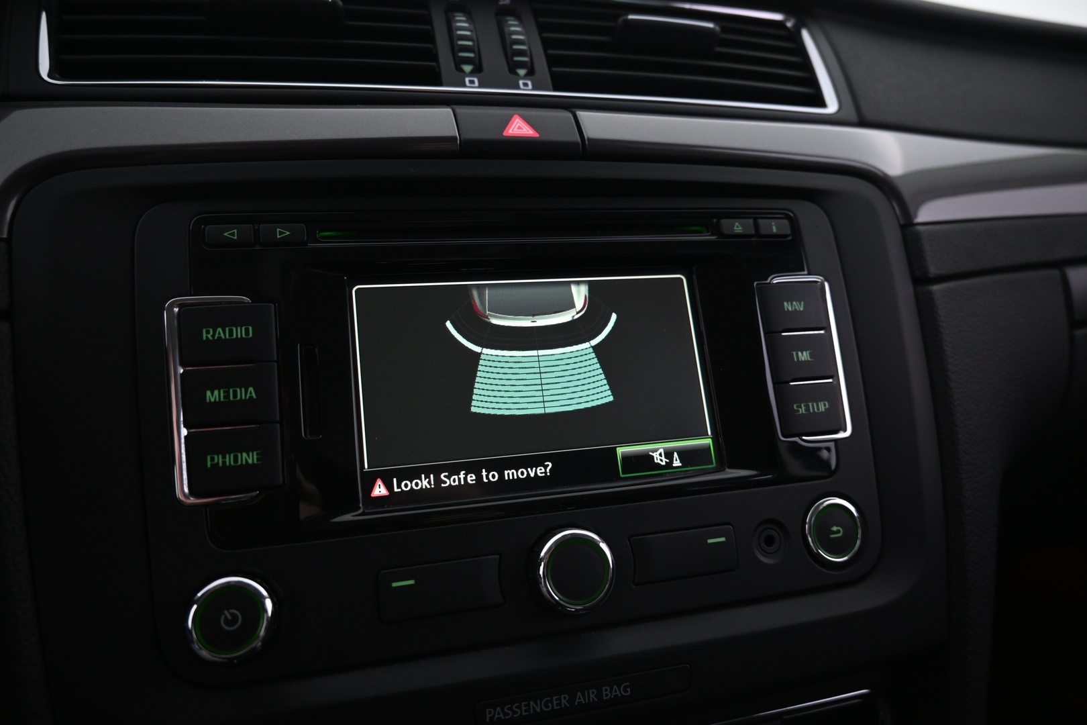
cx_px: 544
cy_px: 362
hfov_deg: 73.7
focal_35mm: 24
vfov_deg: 53.1
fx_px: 725
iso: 800
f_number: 3.5
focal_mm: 16
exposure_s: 1/25
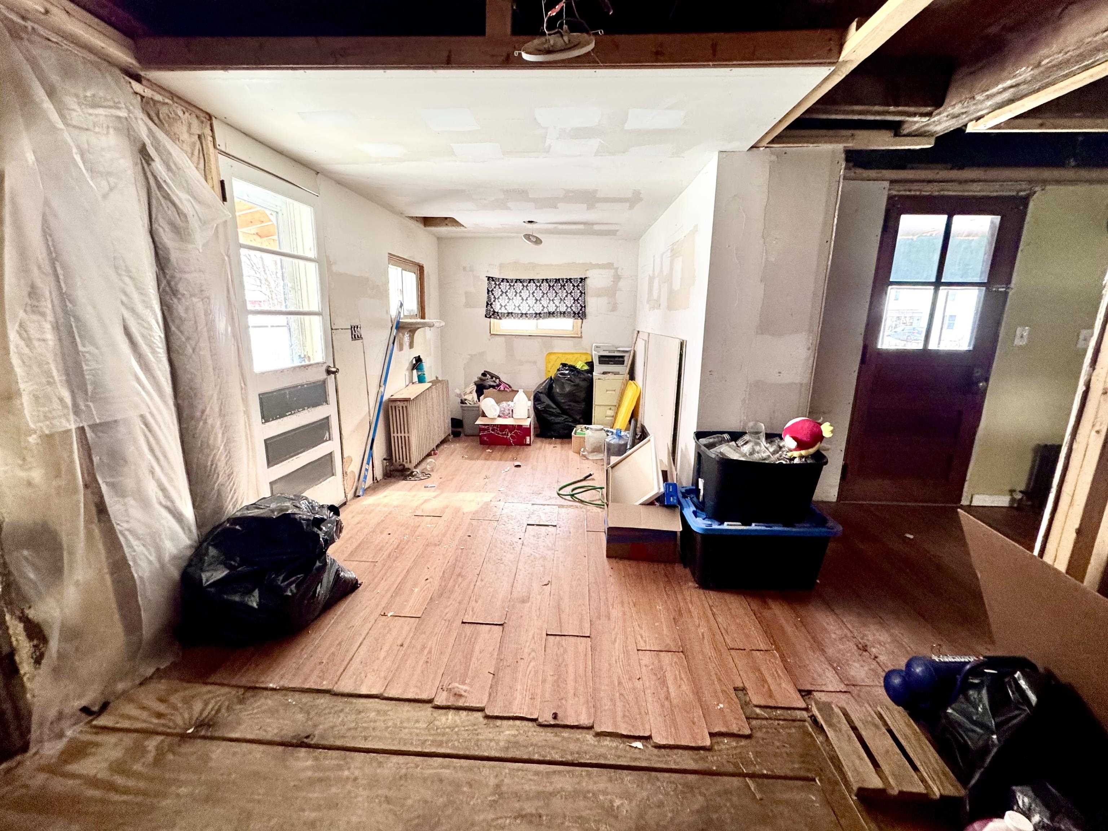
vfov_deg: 85.7
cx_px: 554
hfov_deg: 102.1
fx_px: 448
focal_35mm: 14
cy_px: 416
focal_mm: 2.22
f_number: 2.2
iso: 320
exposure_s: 1/99
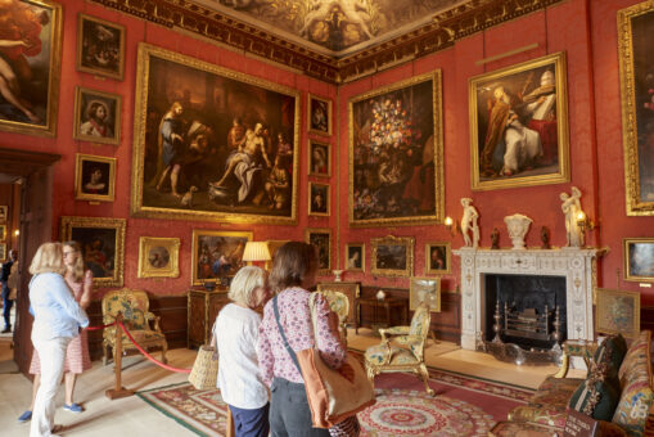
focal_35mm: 24
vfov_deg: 53.2
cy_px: 218
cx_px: 327
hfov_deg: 73.7
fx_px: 436
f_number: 4
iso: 800
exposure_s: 1/20
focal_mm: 24
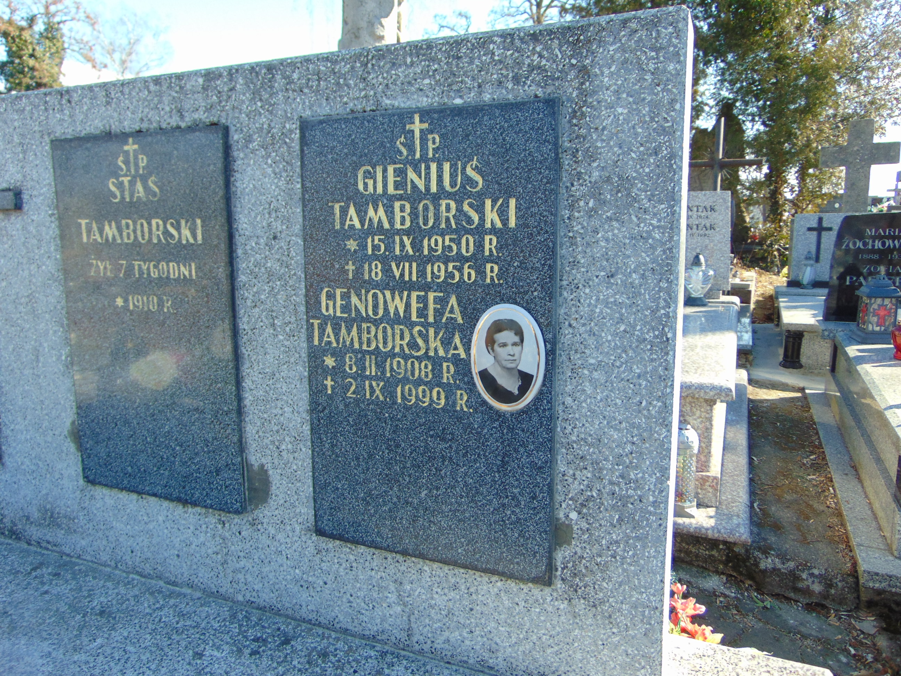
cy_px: 338
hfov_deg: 69.4
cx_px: 450
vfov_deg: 54.9
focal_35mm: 25
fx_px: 651
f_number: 3
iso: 80
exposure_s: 1/250
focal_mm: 4.5
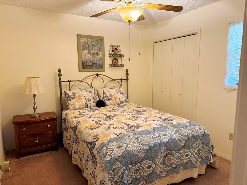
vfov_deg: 56.8
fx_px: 171
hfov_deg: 71.6
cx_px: 124
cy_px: 92
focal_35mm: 24
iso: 320
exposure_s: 1/60
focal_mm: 6.76
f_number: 1.78
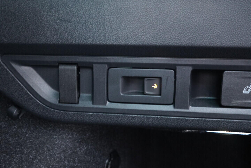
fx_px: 251
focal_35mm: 36
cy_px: 84
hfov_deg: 53.1
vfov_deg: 36.9
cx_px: 126
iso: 1250
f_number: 2.8
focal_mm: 24
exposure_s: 1/40
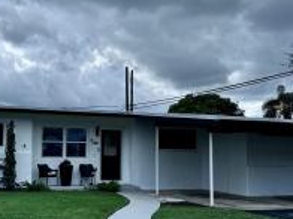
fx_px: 415
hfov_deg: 38.3
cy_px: 139
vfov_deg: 29.5
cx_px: 90
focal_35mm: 49
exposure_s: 1/6410
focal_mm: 6.76
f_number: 1.78
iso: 80
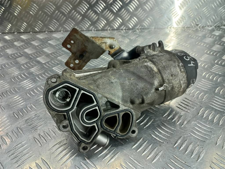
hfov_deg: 69.4
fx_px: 162
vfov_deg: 54.9
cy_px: 84
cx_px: 112
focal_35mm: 25
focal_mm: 4.6
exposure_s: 1/50
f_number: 1.8
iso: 64
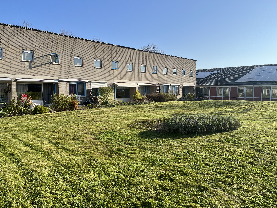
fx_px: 208
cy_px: 104
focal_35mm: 26
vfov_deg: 53.1
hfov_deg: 67.3
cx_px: 138
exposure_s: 1/2410
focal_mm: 5.1
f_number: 1.6
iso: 50
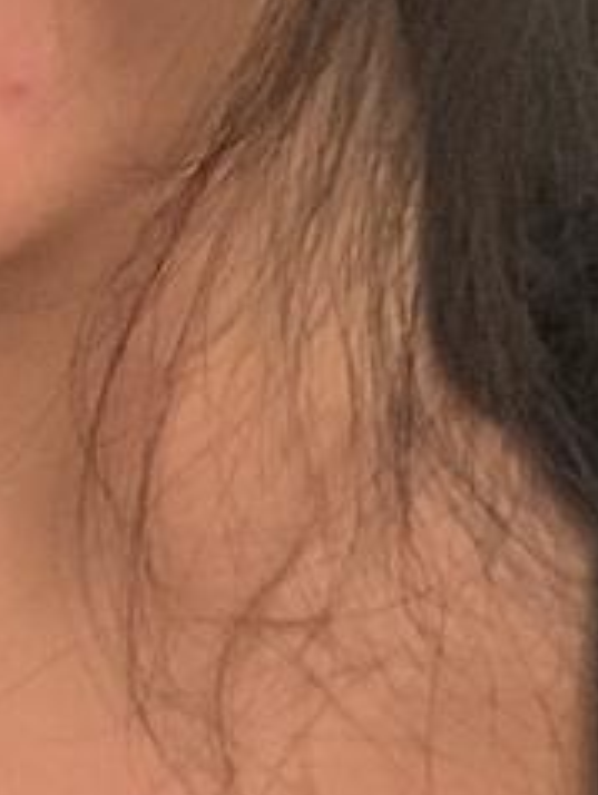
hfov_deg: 8.6
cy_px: 154
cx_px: -87
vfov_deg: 11.4
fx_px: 3955
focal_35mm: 172
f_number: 2.2
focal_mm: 2.87
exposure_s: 1/20
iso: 500
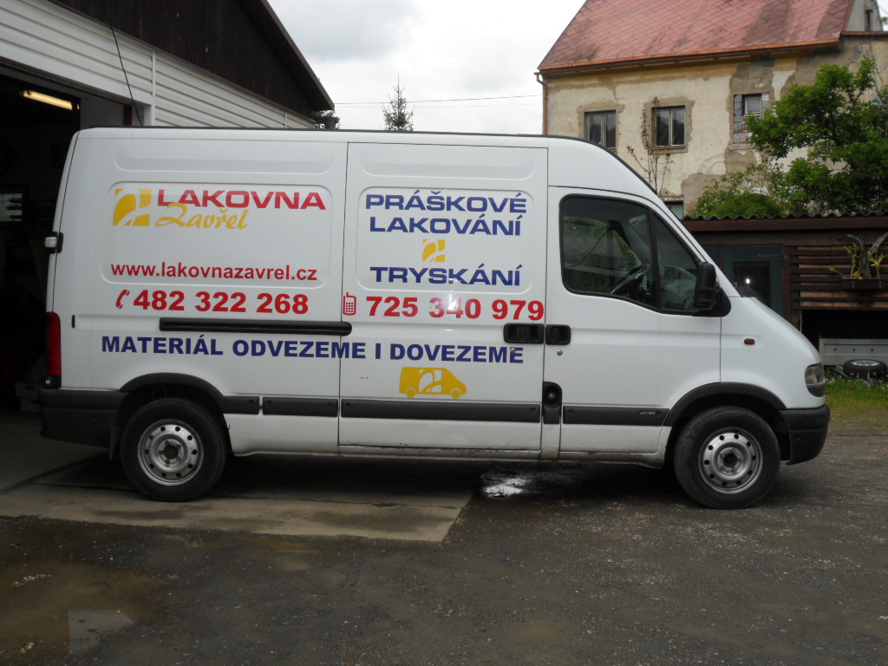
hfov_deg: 42.9
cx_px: 444
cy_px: 333
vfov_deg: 32.9
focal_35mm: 44
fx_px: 1129
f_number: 4.5
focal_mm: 7.8
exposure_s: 1/750
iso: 120
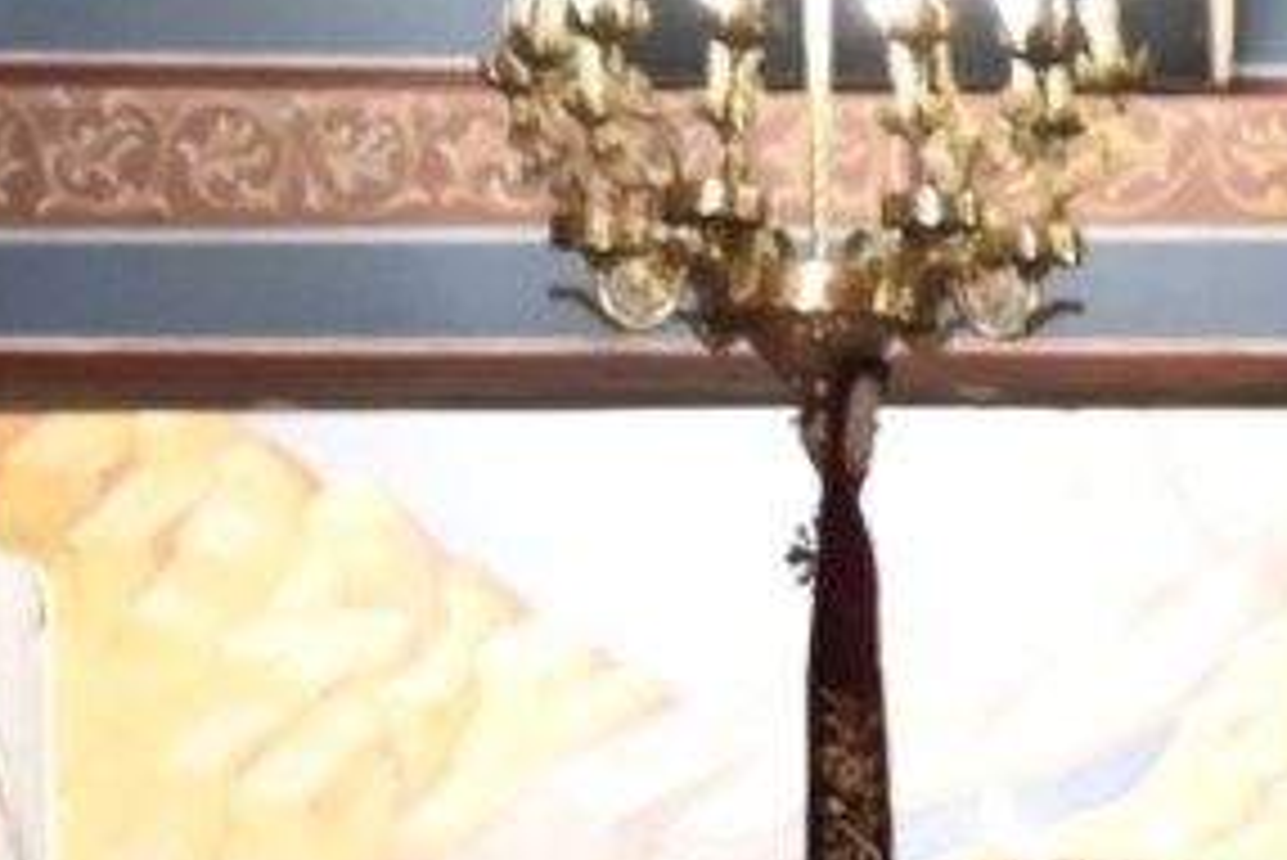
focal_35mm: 195
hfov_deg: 9.9
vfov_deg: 6.8
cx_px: 2408
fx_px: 6974
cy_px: 1869
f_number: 2.8
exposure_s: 1/250
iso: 6400
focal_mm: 31
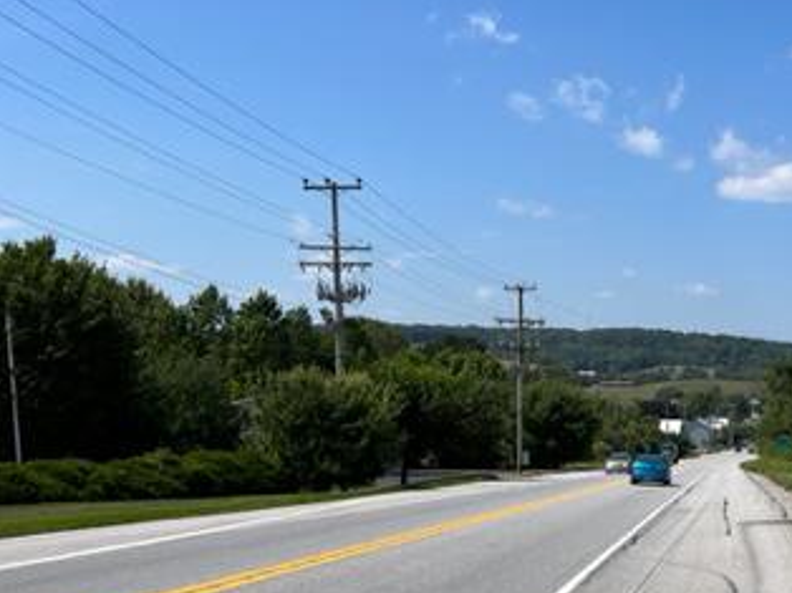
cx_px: 724
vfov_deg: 26.2
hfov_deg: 34.1
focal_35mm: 53
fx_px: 1212
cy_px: 583
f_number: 1.6
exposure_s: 1/5076
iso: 50
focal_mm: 5.1
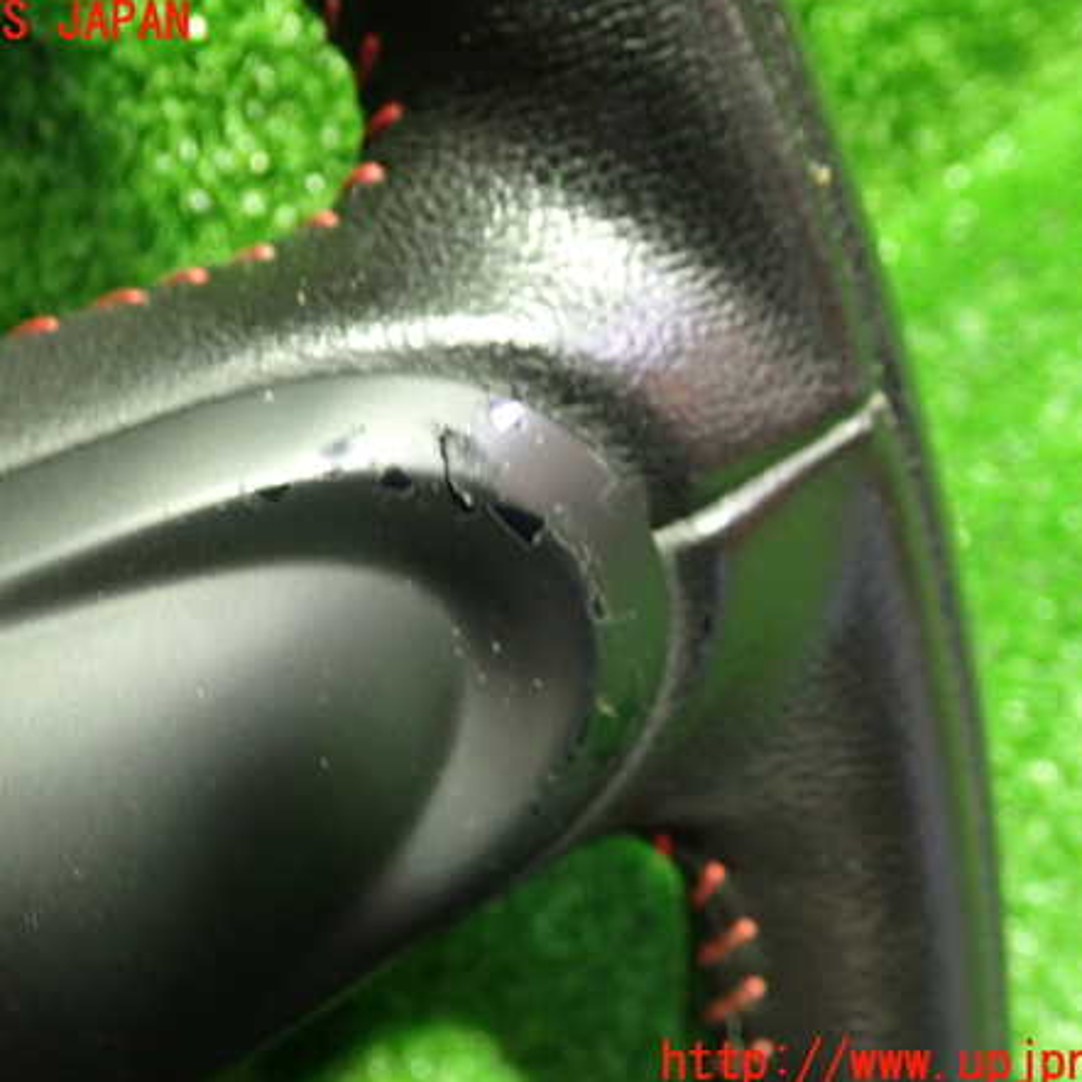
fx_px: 1273
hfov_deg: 46.0
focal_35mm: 36
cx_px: 480
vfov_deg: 46.0
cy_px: 543
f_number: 2.3
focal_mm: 5.4
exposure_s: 1/25
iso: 800
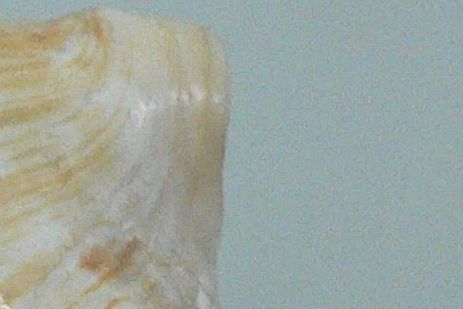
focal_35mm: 210
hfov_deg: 8.9
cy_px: -19
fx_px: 2702
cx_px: -645
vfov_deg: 6.5
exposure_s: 1/60
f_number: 2.8
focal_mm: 4.6
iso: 200
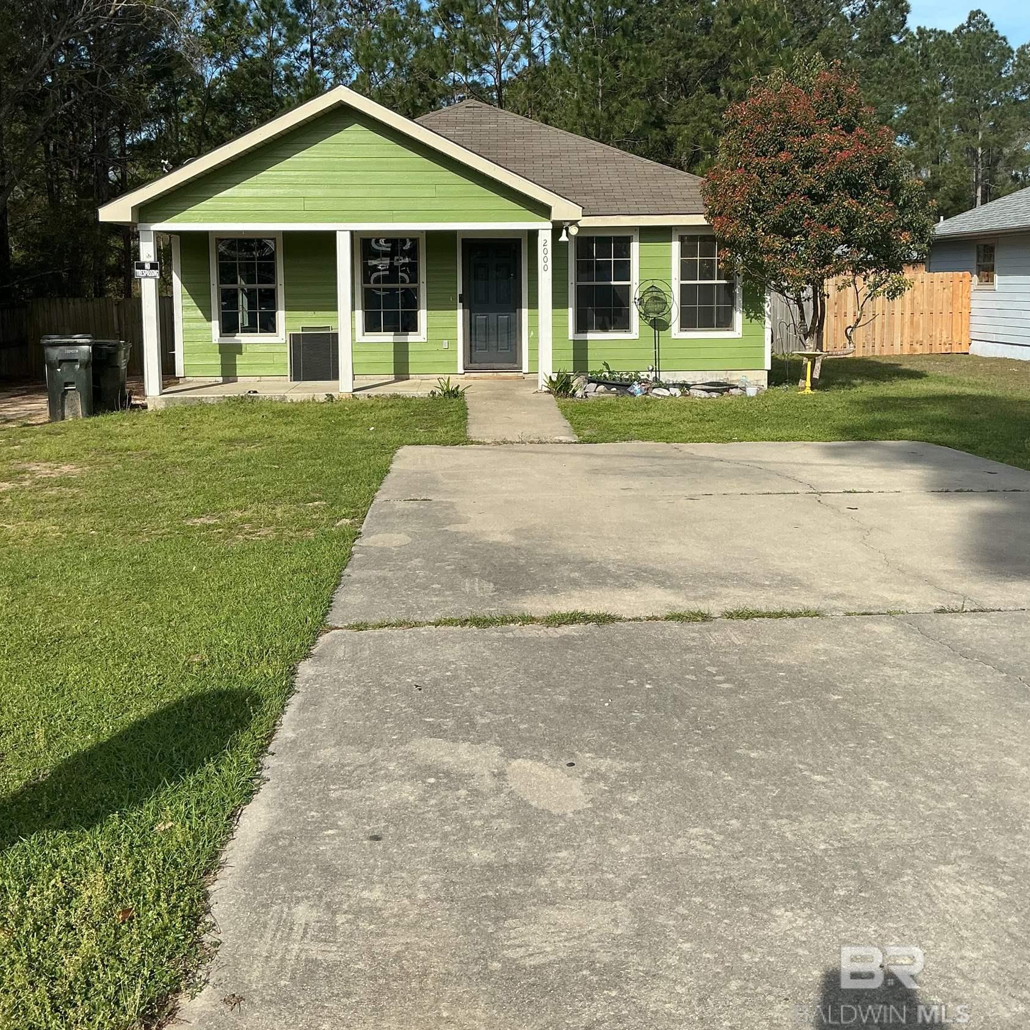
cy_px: 371
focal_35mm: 35
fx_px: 1178
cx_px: 508
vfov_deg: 46.7
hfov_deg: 47.2
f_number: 1.8
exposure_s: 1/1786
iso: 25
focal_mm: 3
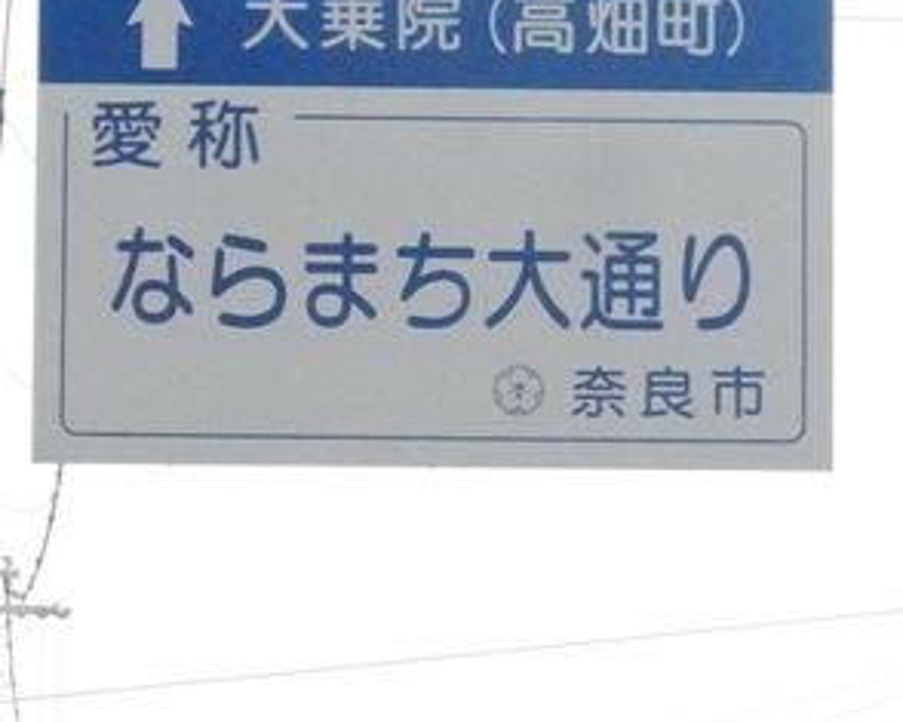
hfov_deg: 7.1
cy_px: 229
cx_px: 556
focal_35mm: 272
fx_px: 7267
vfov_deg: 5.7
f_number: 10
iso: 3200
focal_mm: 22.6
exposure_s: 1/2000
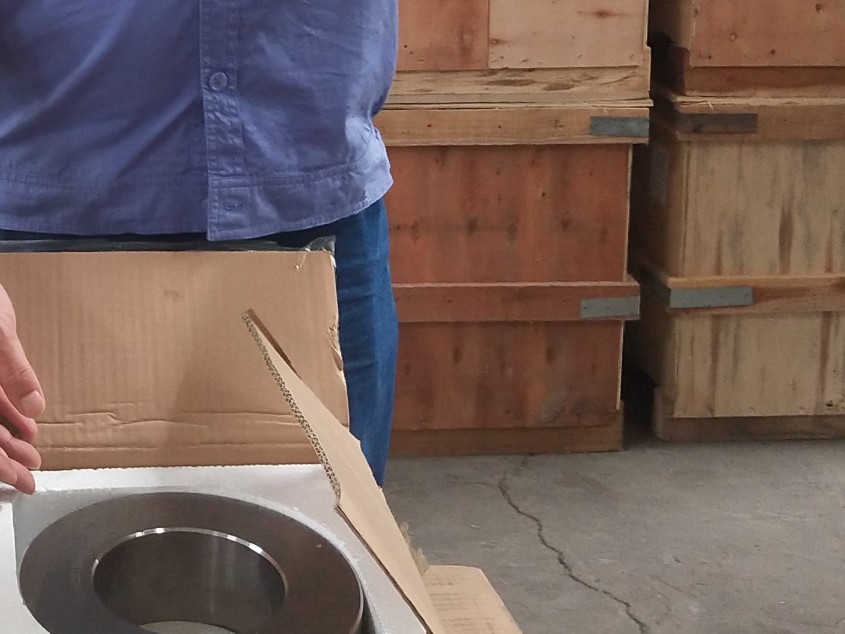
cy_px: -109
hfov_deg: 22.2
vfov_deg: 16.5
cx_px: 86
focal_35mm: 86
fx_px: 2099
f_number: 1.8
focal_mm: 3.95
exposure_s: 1/100
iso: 211
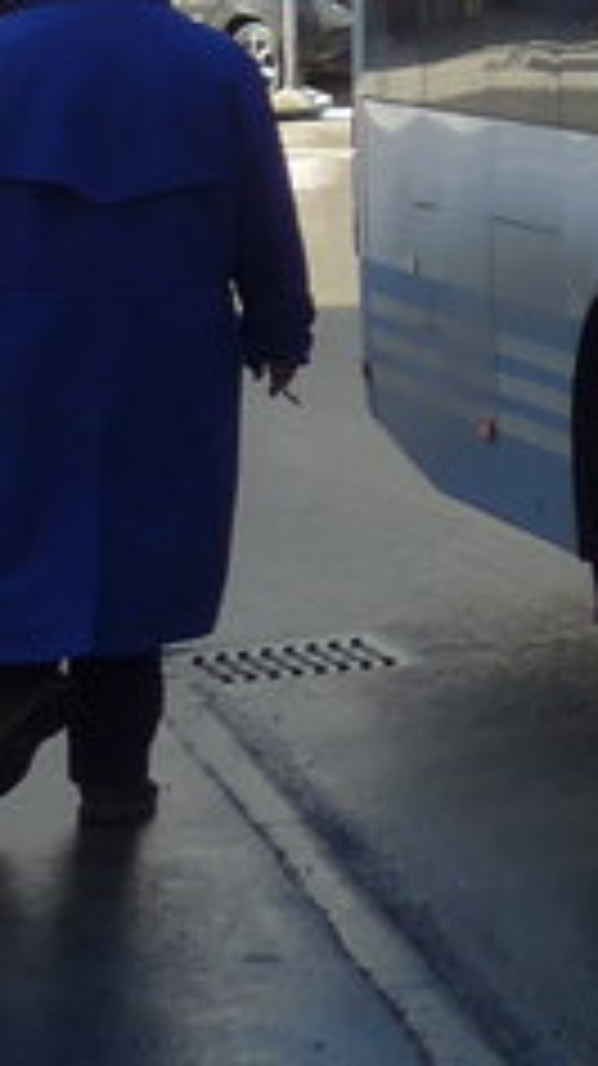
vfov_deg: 13.1
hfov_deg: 6.2
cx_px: 2473
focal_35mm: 160
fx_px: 4518
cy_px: -256
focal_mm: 6
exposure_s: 1/320
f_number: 2.8
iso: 80
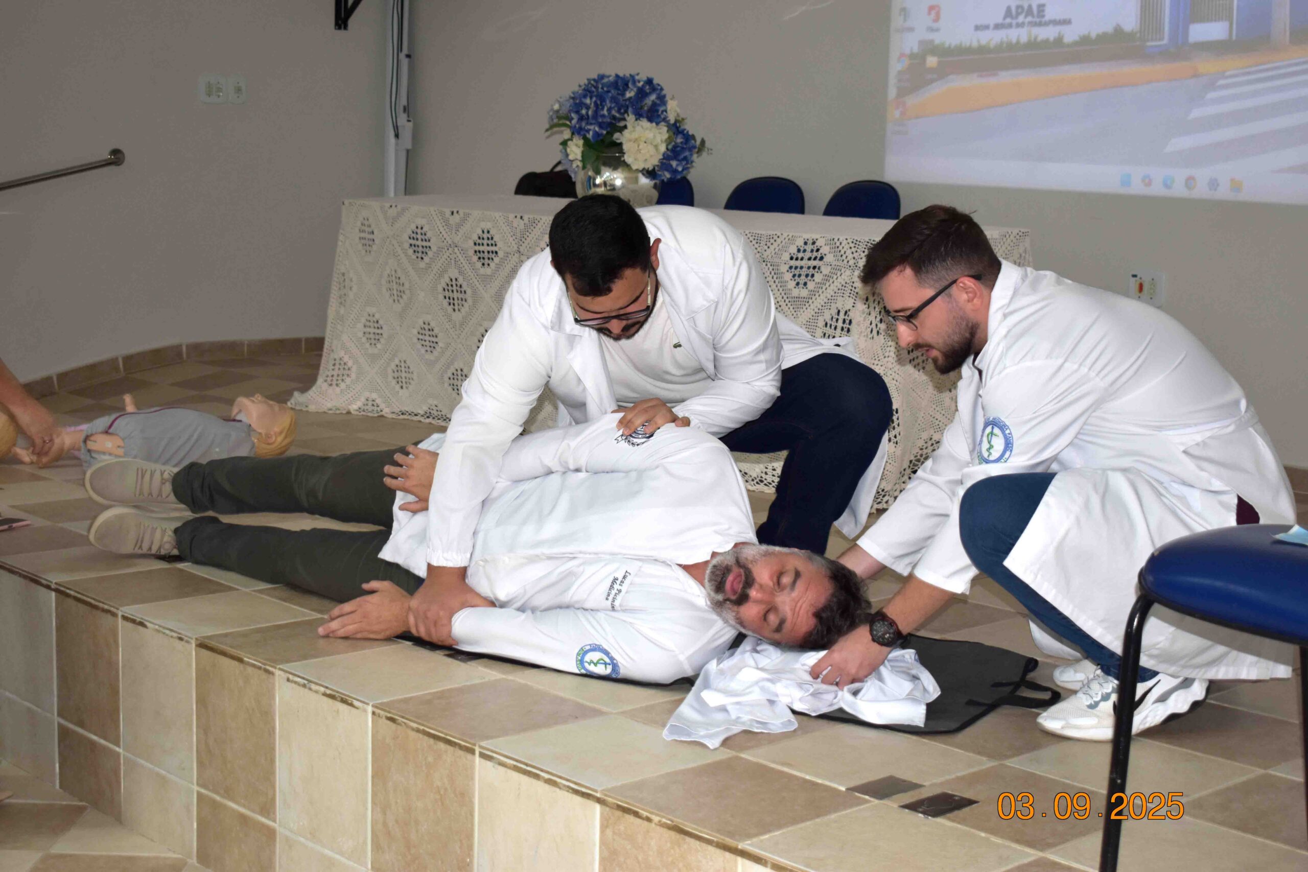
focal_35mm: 52
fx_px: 1907
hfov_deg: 37.8
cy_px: 436
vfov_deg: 25.8
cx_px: 654
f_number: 4.5
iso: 500
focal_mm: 35
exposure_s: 1/30
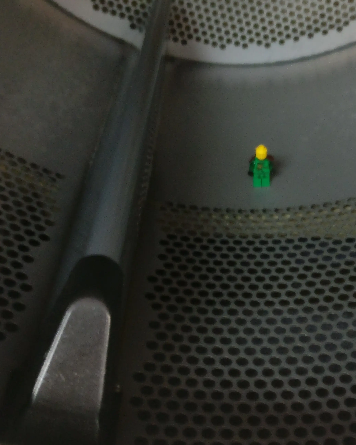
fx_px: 645
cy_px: 235
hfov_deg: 30.5
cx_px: 249
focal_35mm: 49
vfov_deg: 38.0
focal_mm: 4.26
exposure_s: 1/17
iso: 1600
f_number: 2
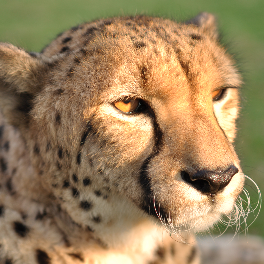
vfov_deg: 15.0
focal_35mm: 116
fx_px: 1001
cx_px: 116
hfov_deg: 15.0
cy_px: 132
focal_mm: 60
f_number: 2.8
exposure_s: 1/160
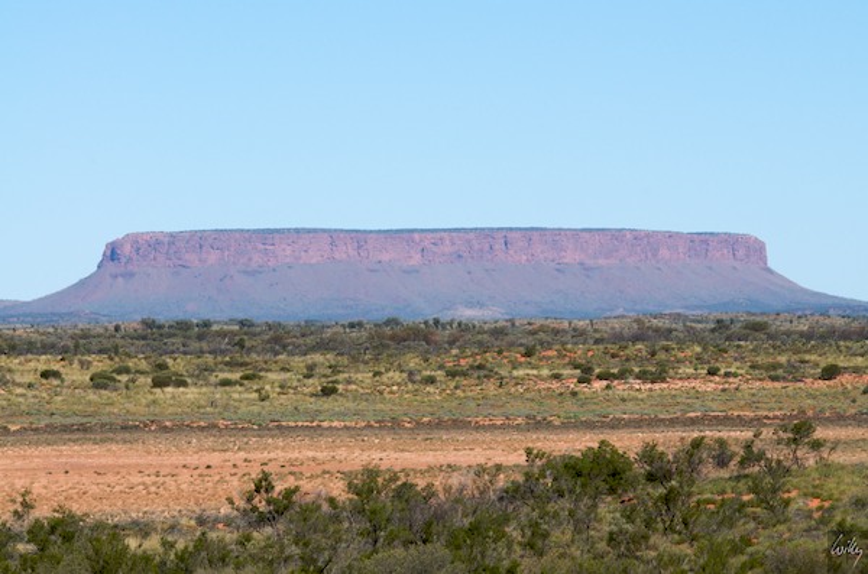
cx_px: 434
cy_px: 287
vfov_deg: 5.7
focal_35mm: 240
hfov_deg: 8.6
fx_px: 5773
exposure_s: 1/500
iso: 320
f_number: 11
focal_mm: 160
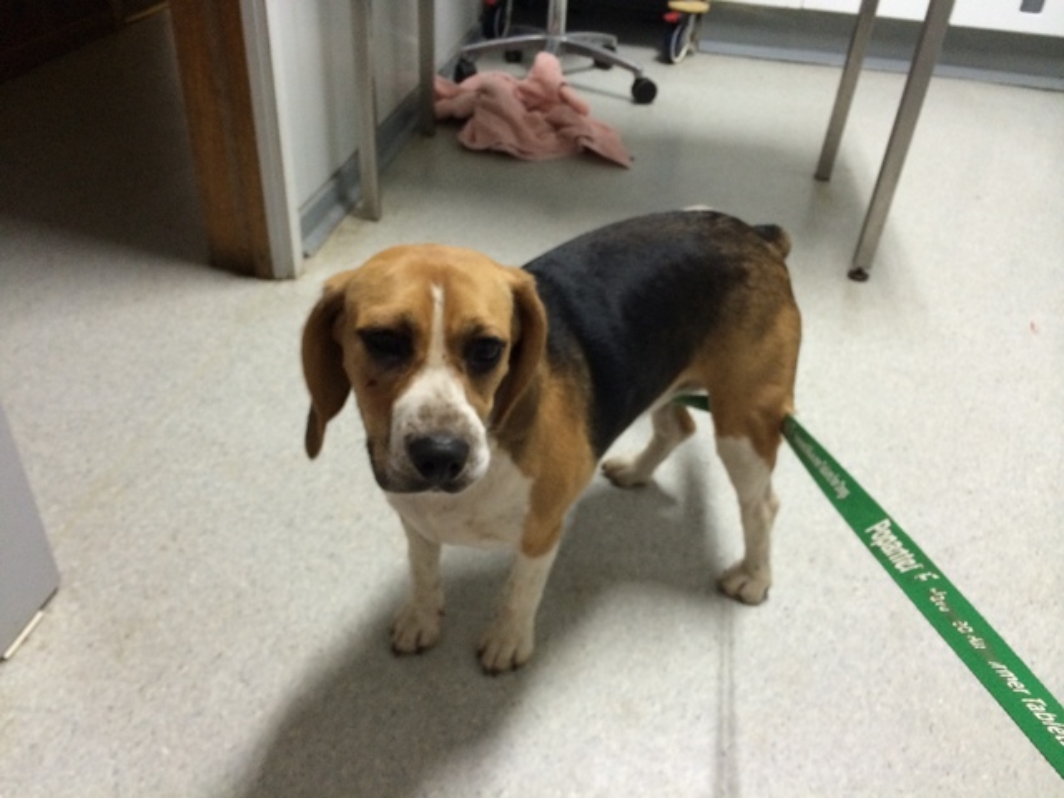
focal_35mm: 30
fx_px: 922
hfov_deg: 60.0
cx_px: 532
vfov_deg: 46.8
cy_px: 399
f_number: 2.2
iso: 250
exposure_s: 1/33
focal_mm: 4.12
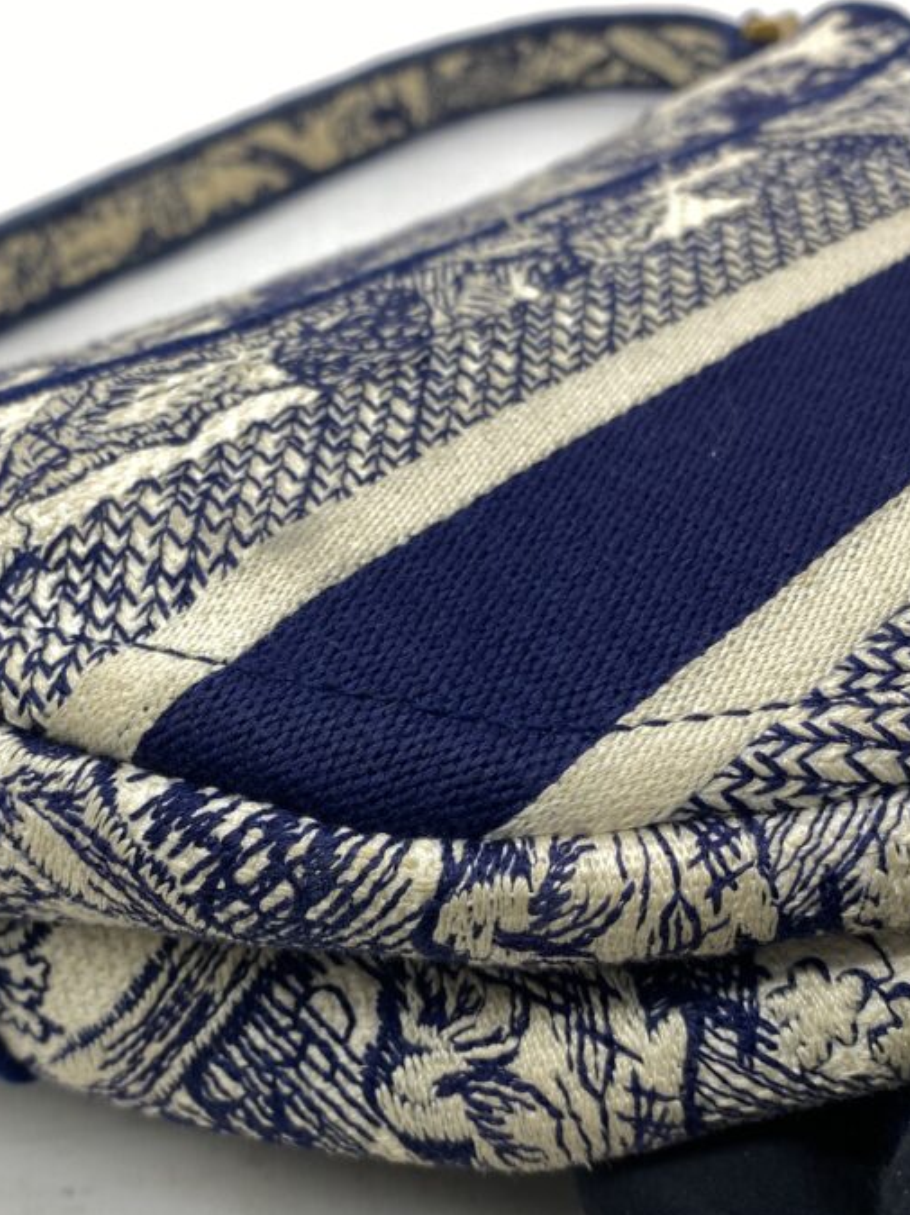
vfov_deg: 48.7
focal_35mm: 38
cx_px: 268
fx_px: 1333
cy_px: 717
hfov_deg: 37.1
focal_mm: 4.25
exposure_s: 1/100
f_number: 1.8
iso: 50
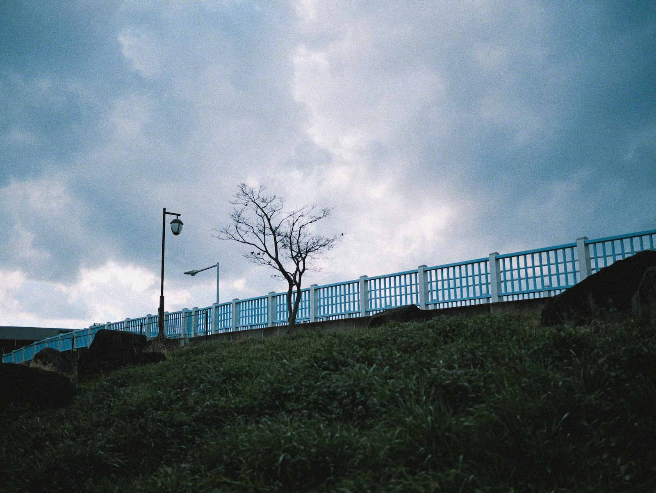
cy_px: 246
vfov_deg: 36.0
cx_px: 328
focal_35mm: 40
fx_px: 758
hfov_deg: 46.8
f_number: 1.7
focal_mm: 20
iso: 100
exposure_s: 1/8000
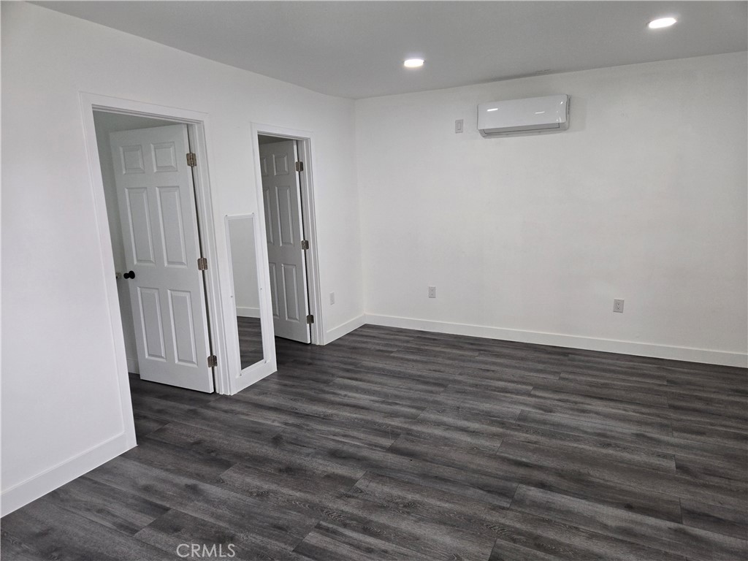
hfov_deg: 73.9
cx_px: 374
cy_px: 280
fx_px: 497
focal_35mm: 23
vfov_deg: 58.9
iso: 100
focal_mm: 5.4
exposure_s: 1/40
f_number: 1.8
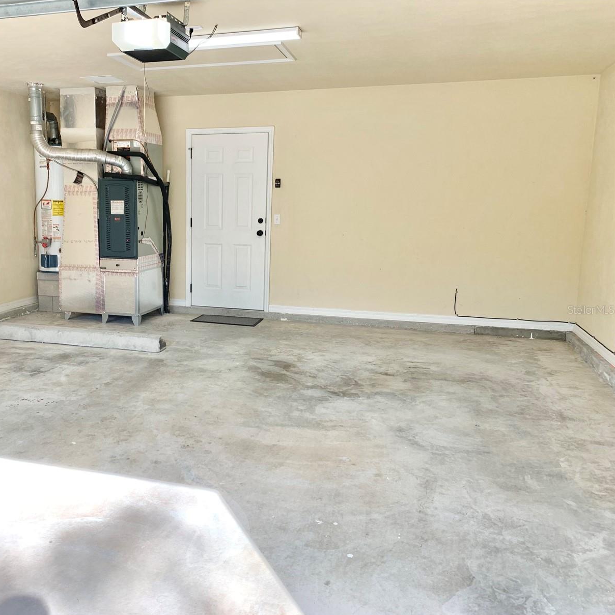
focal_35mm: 31
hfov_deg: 51.5
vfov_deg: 52.5
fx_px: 623
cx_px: 202
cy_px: 310
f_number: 1.8
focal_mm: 4.25
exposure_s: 1/142
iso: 25
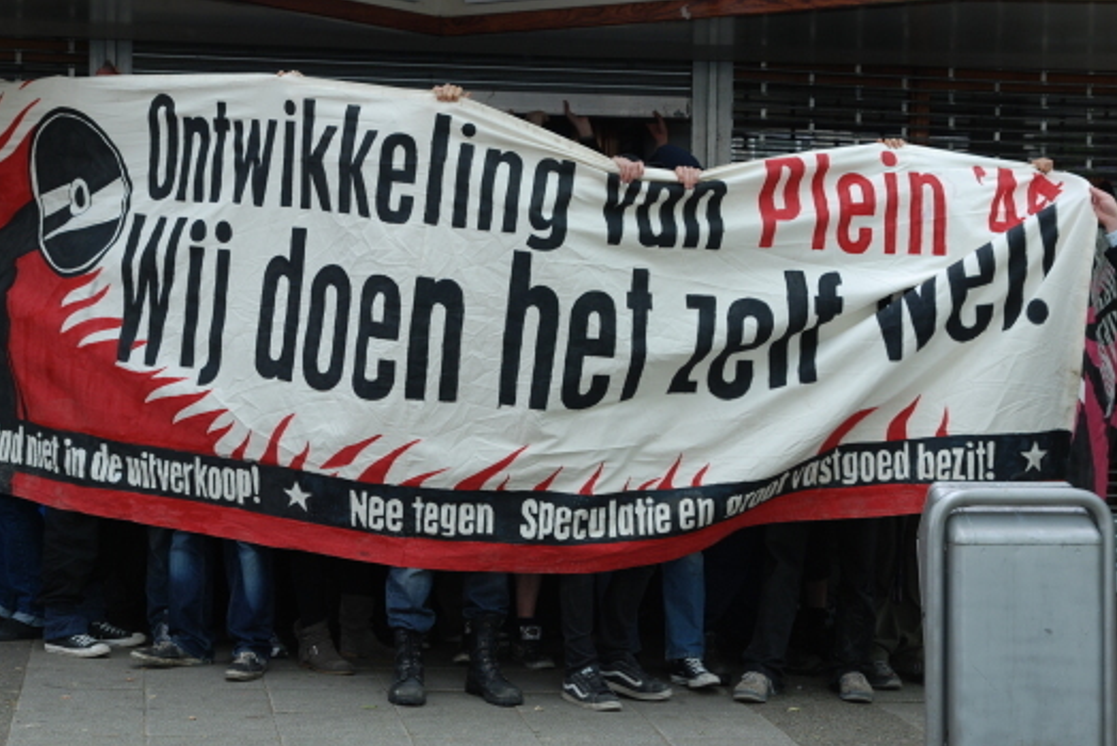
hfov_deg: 26.3
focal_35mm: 77
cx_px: 509
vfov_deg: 17.7
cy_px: 337
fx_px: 2390
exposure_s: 1/125
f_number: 5.6
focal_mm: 42
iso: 160
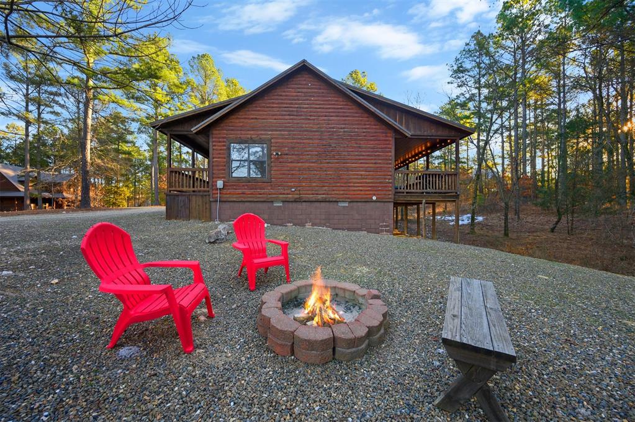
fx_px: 247
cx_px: 318
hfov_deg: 104.3
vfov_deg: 81.1
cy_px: 211
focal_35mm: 14
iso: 640
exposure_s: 1/200
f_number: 5.6
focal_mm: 14
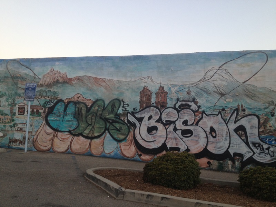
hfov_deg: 52.6
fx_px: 279
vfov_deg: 40.7
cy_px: 104
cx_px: 138
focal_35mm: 35
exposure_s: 1/60
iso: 50
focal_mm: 4.28
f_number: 2.4
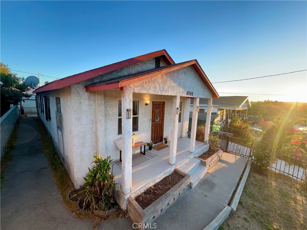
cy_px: 115
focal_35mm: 13
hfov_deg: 106.2
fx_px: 115
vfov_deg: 89.9
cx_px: 154
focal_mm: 1.57
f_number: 1.8
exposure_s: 1/133
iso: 32
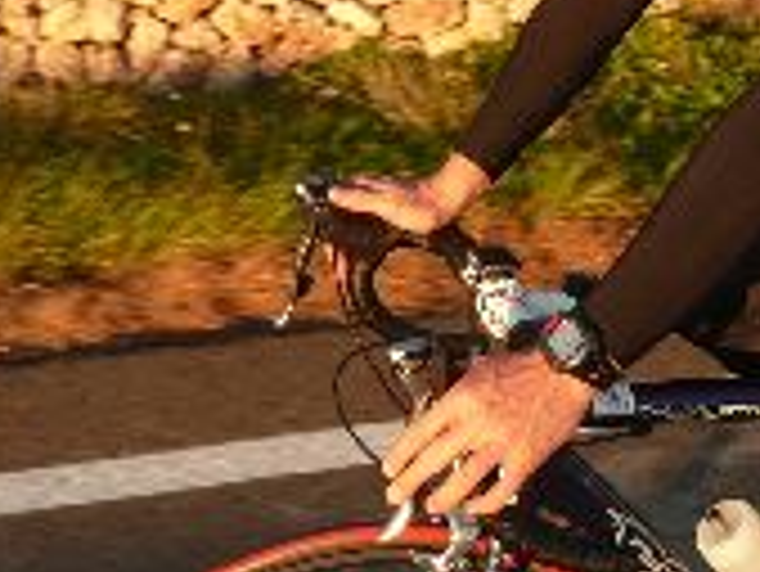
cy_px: 52
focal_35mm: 83
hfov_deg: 23.4
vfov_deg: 17.5
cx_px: 522
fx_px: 1824
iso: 100
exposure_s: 1/250
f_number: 3.3
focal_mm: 4.6
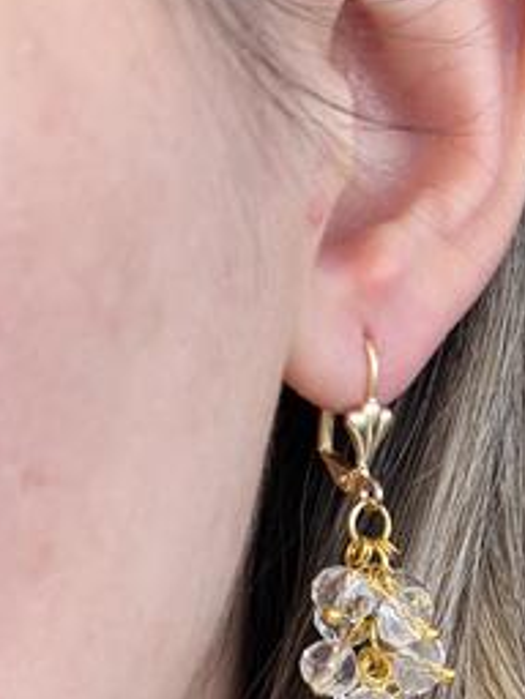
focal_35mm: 100
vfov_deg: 19.5
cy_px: 515
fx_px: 2022
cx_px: 520
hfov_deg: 14.6
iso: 125
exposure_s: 1/100
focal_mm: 6.86
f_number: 1.78
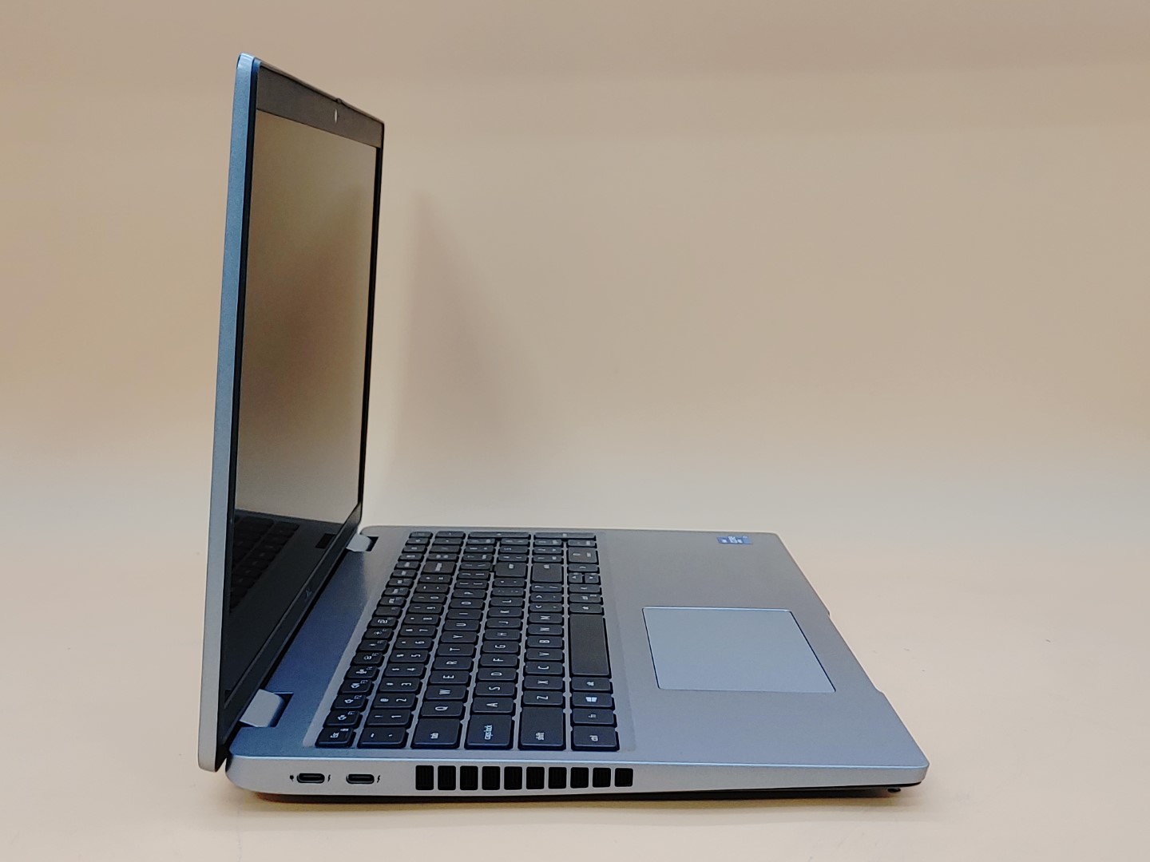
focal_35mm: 44
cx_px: 575
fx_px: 1462
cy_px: 431
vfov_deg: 32.9
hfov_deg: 42.9
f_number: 1.8
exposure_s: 1/60
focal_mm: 4.36
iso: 50
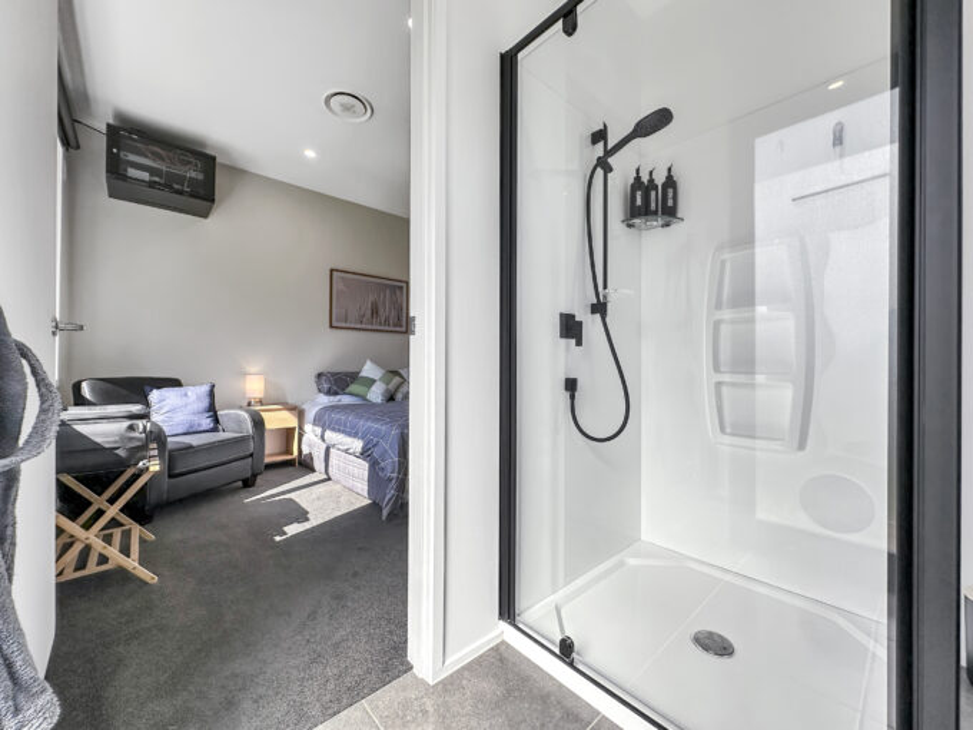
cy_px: 365
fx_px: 394
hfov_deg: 102.1
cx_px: 486
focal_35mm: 14
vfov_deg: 85.7
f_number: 2.2
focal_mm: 2.22
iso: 40
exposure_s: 1/640
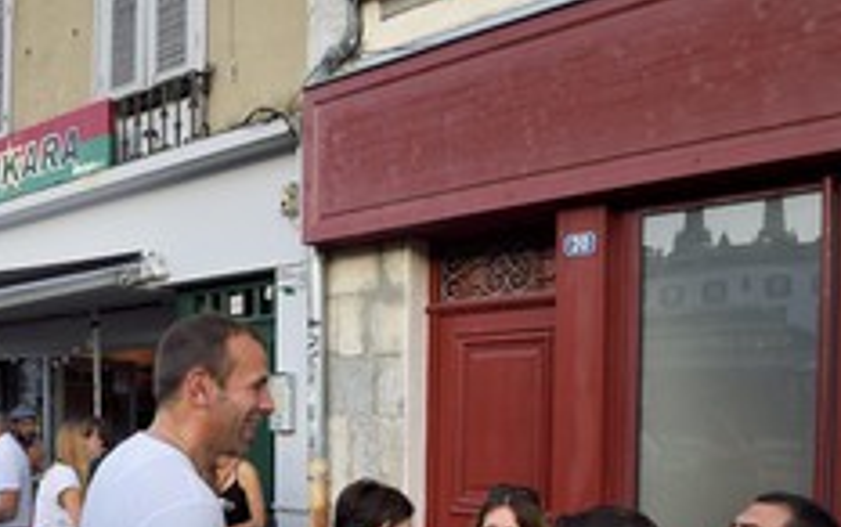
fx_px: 1009
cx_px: 274
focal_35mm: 44
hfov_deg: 44.5
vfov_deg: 27.9
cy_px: 502
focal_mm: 24
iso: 400
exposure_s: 1/160
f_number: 8
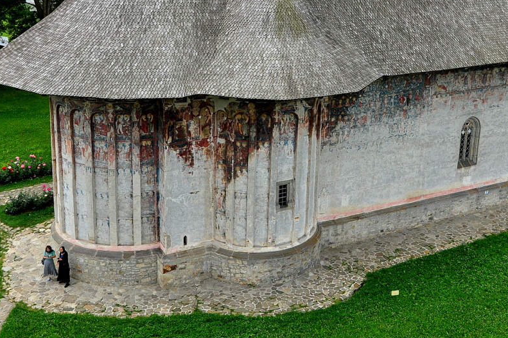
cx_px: 316
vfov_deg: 26.7
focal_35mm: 50
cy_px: 93
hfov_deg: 39.4
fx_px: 705
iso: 400
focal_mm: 22
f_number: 9
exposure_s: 1/320
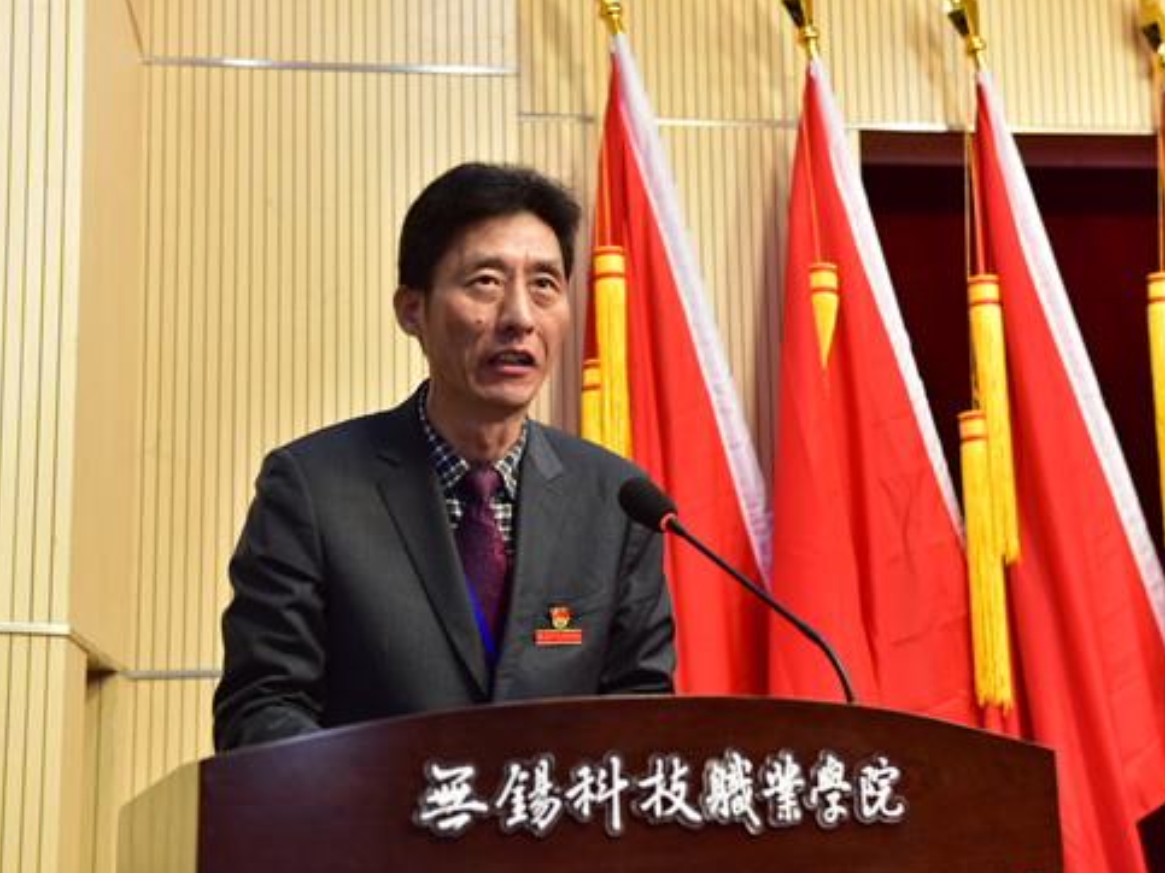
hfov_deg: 33.8
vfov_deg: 25.6
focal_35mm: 57
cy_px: 438
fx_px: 1918
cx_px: 589
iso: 800
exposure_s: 1/40
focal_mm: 52
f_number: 5
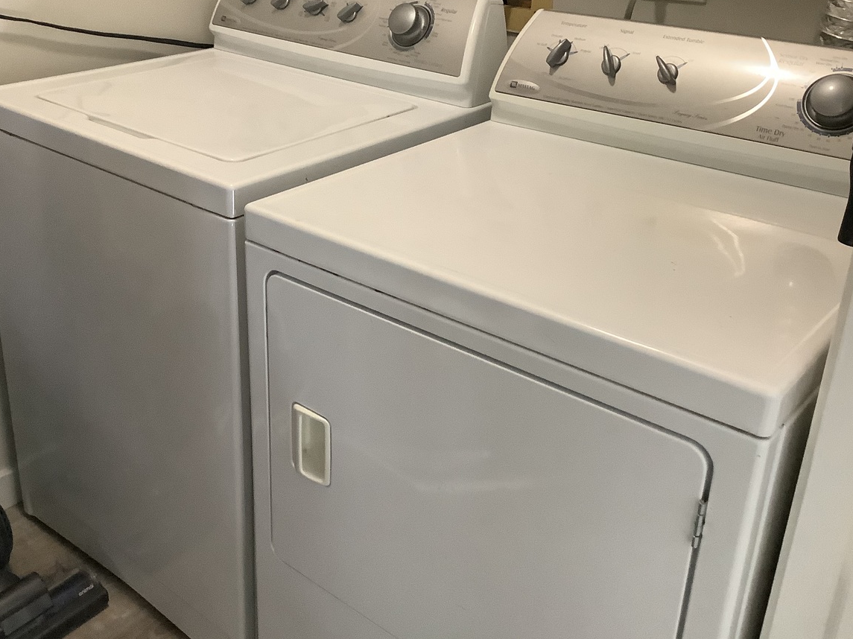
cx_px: 332
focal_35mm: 39
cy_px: 251
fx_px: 961
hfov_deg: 47.5
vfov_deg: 36.6
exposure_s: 1/40
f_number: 2.4
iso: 320
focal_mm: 3.3
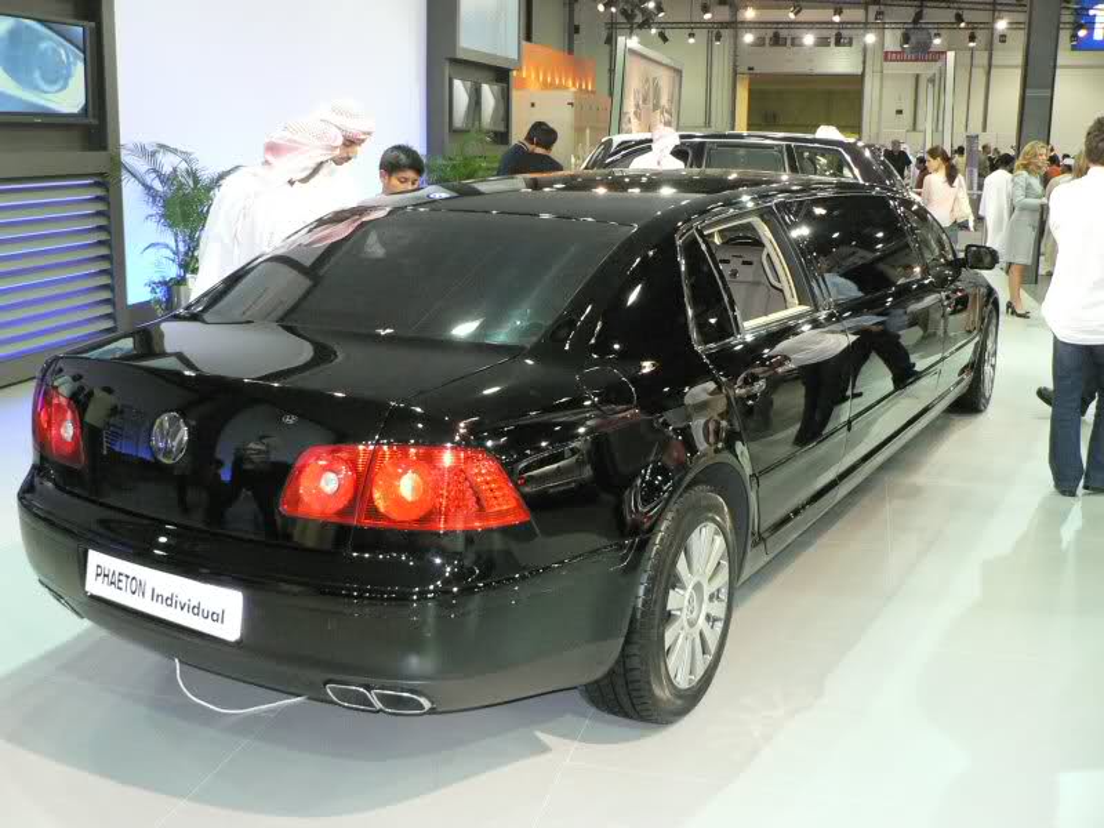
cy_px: 414
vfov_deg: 39.7
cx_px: 552
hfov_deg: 51.4
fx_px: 1148
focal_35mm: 36
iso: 400
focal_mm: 6
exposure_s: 1/60
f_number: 2.8
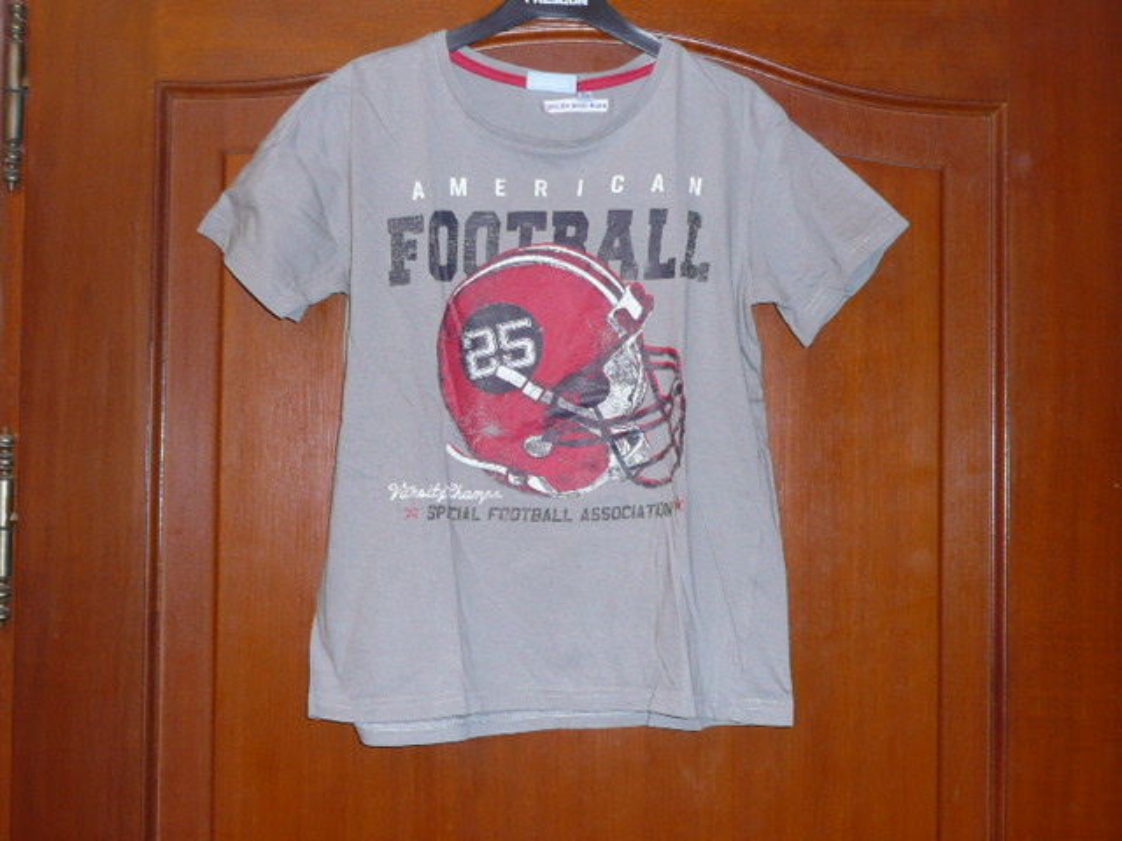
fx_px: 1297
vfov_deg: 36.0
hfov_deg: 46.8
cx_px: 561
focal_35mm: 40
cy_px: 420
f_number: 3.3
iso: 100
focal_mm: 4.6
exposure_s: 1/30
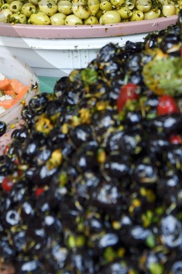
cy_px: -60
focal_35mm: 88
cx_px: 133
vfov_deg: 21.4
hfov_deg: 15.5
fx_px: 668
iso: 500
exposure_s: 1/50
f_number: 6.3
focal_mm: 28
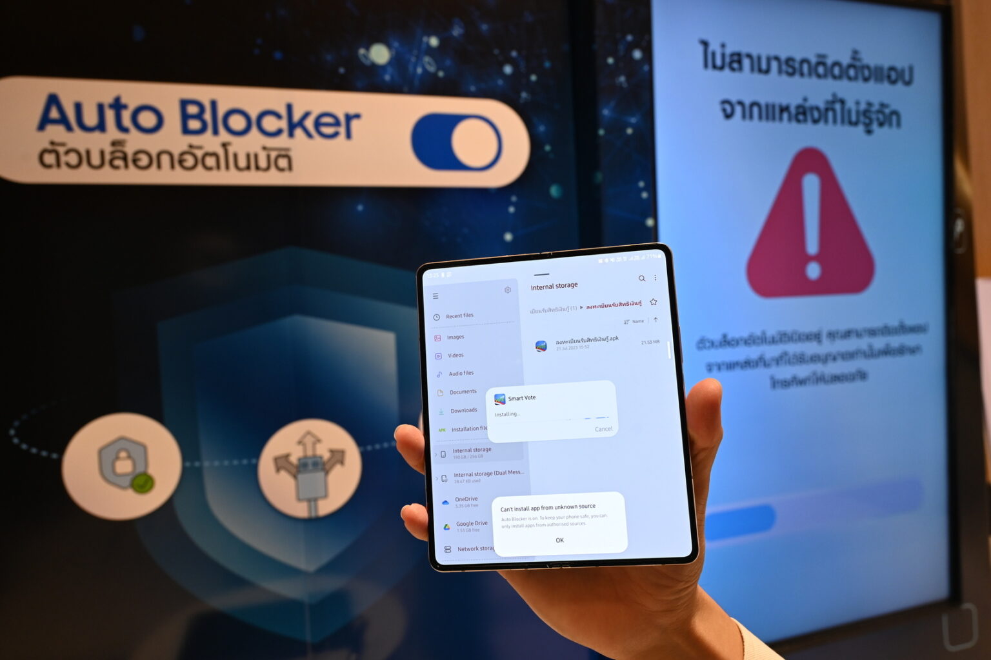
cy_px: 330
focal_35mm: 26
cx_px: 496
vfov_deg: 49.5
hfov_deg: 69.4
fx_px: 715
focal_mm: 26
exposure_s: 1/80
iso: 1000
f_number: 7.1
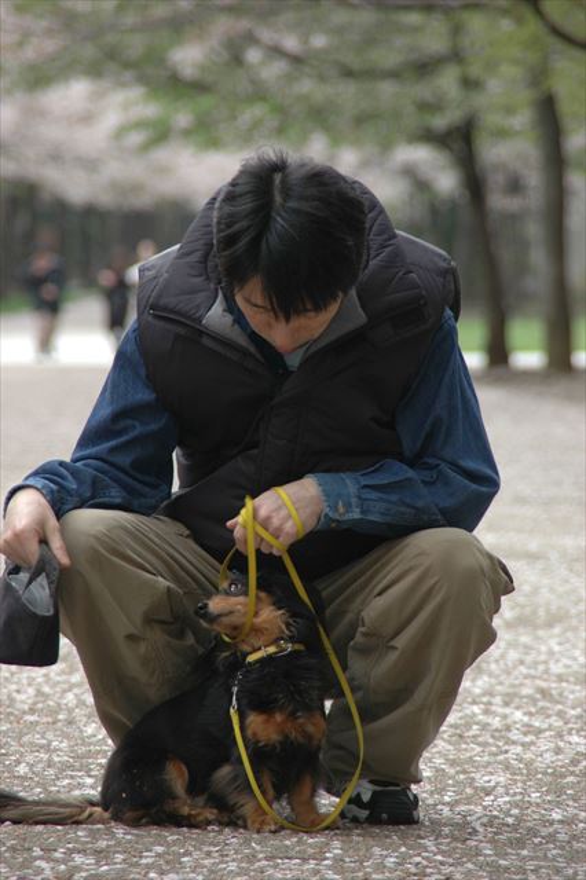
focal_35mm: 300
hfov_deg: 4.6
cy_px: 440
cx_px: 293
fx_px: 7332
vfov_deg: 6.9
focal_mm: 200
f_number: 6.3
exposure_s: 1/160
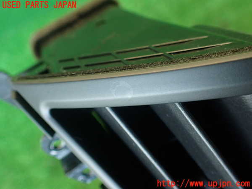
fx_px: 218
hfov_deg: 60.0
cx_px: 126
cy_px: 94
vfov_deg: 46.8
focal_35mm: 30
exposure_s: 1/30
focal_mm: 5.4
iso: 320
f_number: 2.3
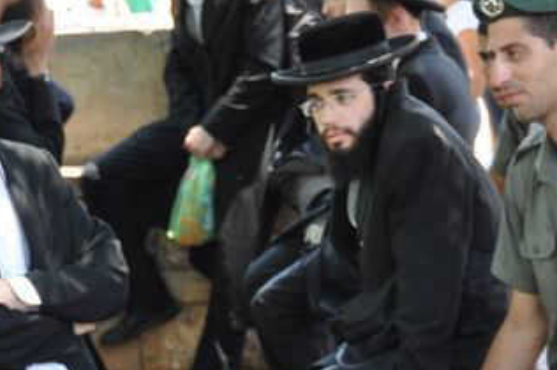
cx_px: 208
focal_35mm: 214
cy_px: 567
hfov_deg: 9.6
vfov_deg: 6.3
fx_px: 3308
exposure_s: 1/125
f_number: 5.6
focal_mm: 44
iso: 360
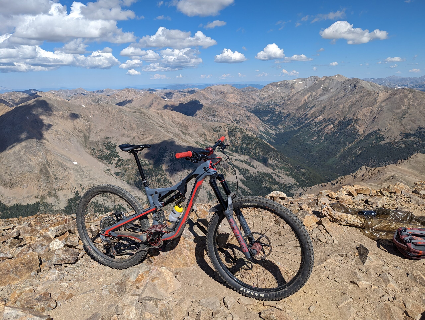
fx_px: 295
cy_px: 160
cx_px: 212
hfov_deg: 71.5
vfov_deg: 56.9
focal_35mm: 24
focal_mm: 6.81
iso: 44
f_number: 1.85
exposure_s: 1/2976
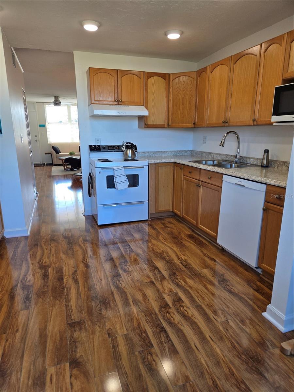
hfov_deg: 58.9
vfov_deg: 73.9
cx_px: 147
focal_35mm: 23
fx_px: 260
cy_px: 196
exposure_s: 1/120
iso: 64
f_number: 1.8
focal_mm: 5.4
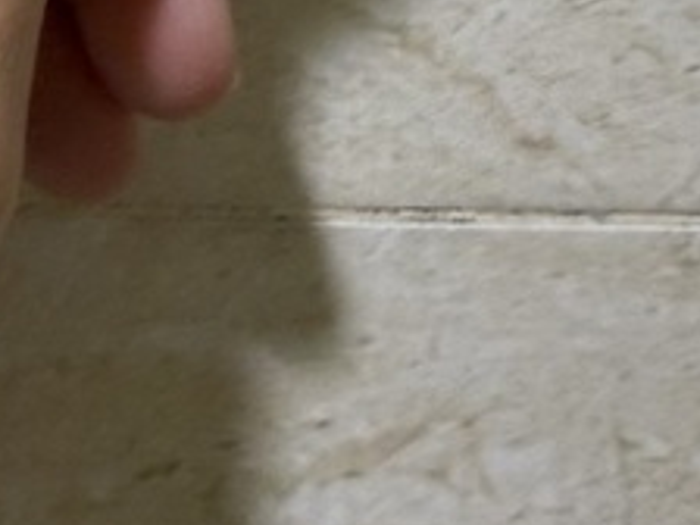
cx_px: -228
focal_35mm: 93
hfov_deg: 19.4
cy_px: -277
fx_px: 1881
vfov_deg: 14.7
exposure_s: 1/60
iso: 320
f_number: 2.2
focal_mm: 2.22
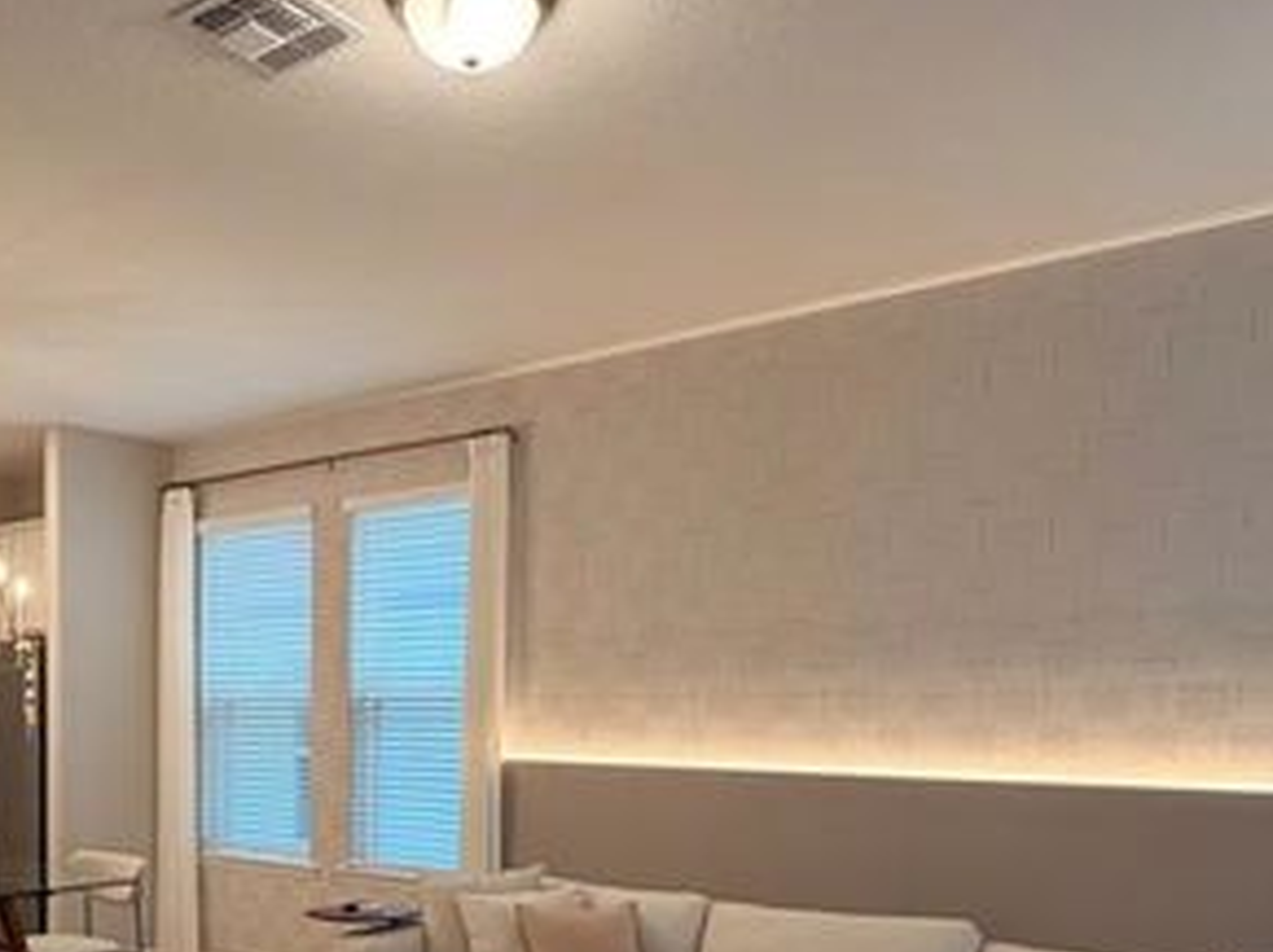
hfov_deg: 53.6
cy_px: 763
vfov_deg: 40.0
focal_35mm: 34
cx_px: 507
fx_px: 1249
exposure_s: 1/120
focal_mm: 2.22
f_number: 2.2
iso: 320
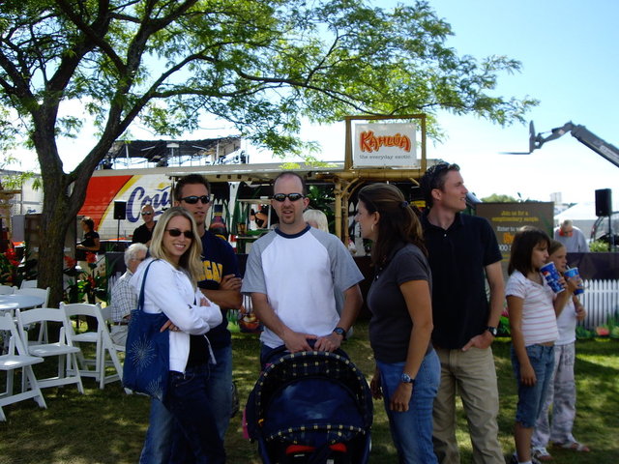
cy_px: 232
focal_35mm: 38
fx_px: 680
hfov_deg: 49.0
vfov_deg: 37.7
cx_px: 310
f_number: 4.3
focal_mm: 6.2
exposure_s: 1/200
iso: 50
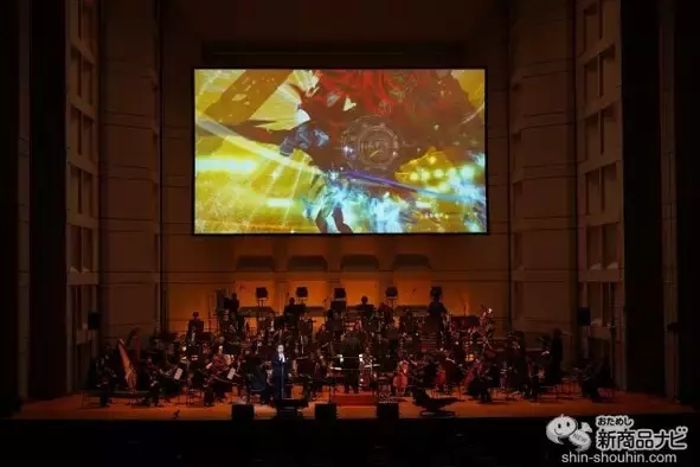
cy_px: 236
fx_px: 1264
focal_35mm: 65
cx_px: 346
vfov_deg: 20.9
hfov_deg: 31.0
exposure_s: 1/50
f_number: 6.3
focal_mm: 43.2
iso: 1250
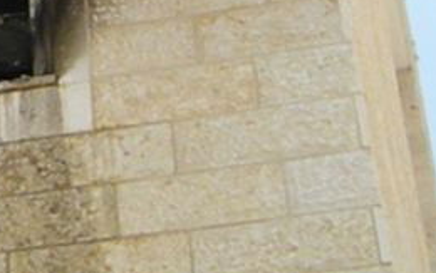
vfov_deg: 6.5
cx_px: -265
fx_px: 2331
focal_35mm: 196
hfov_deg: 10.3
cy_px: -291
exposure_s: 1/890
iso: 720
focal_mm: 8.6
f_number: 7.8
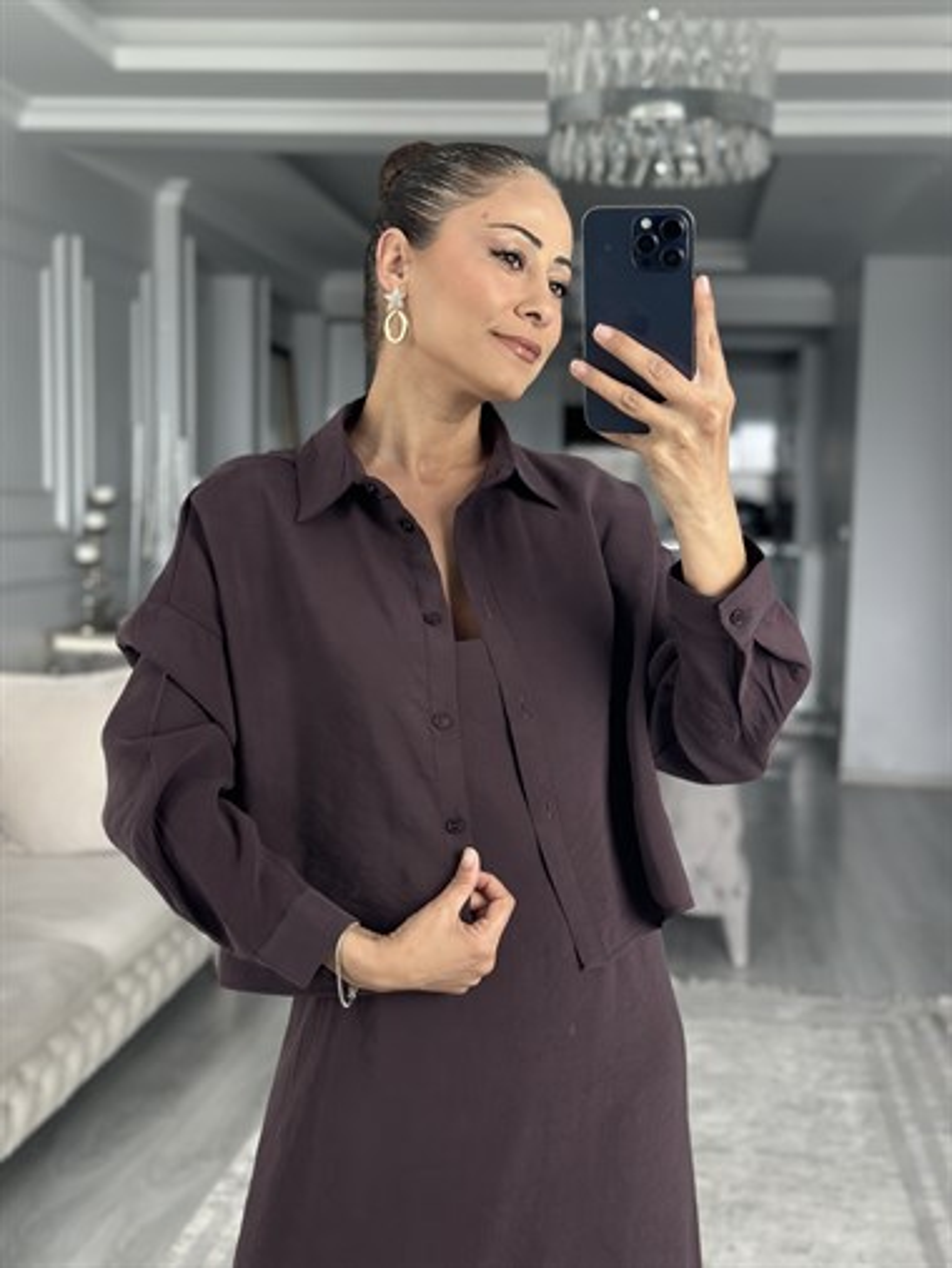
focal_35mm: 48
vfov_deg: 39.6
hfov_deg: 30.3
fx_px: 1759
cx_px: 476
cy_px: 634
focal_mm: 6.86
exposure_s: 1/73
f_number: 1.78
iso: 125
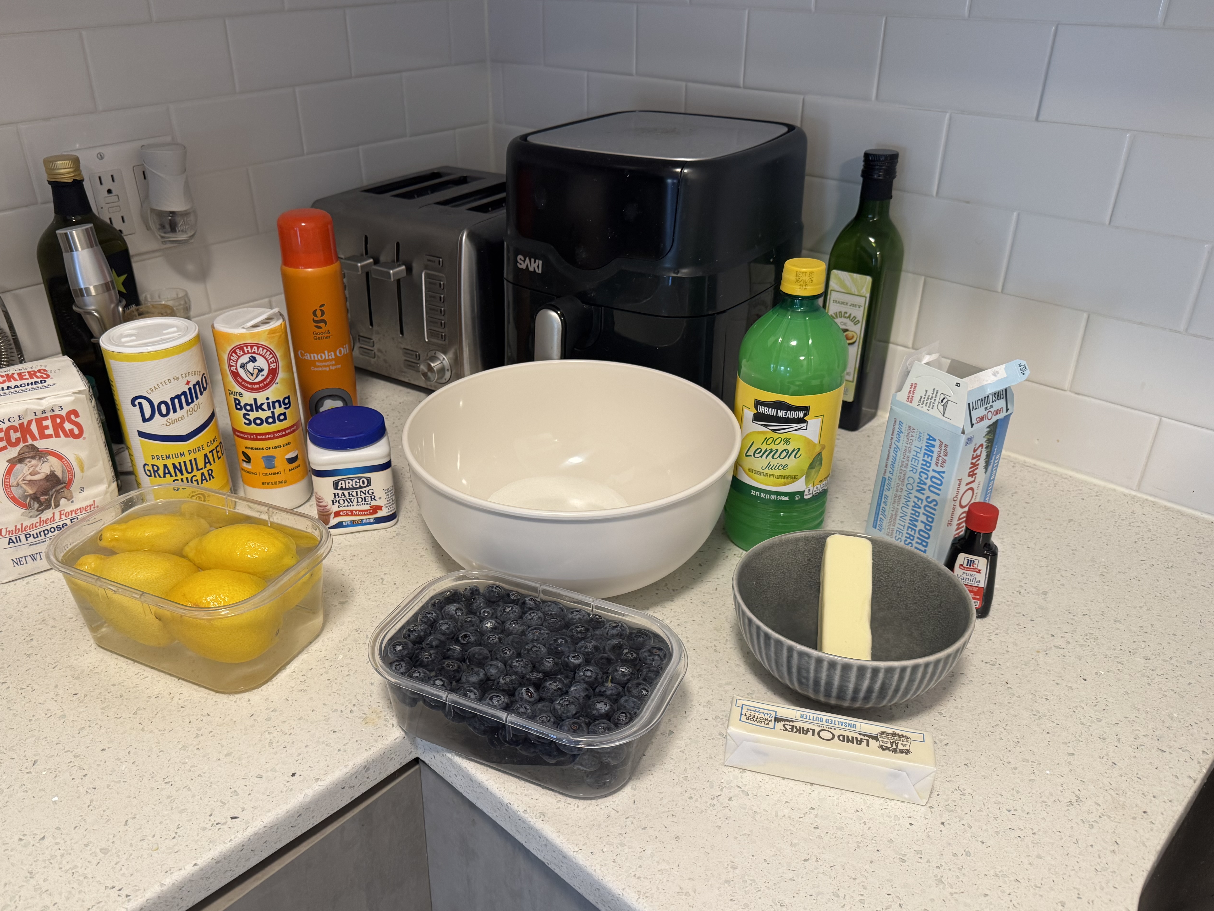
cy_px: 473
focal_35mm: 27
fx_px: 947
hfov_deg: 65.1
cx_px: 534
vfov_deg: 51.3
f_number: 1.78
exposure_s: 1/60
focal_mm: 6.76
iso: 200
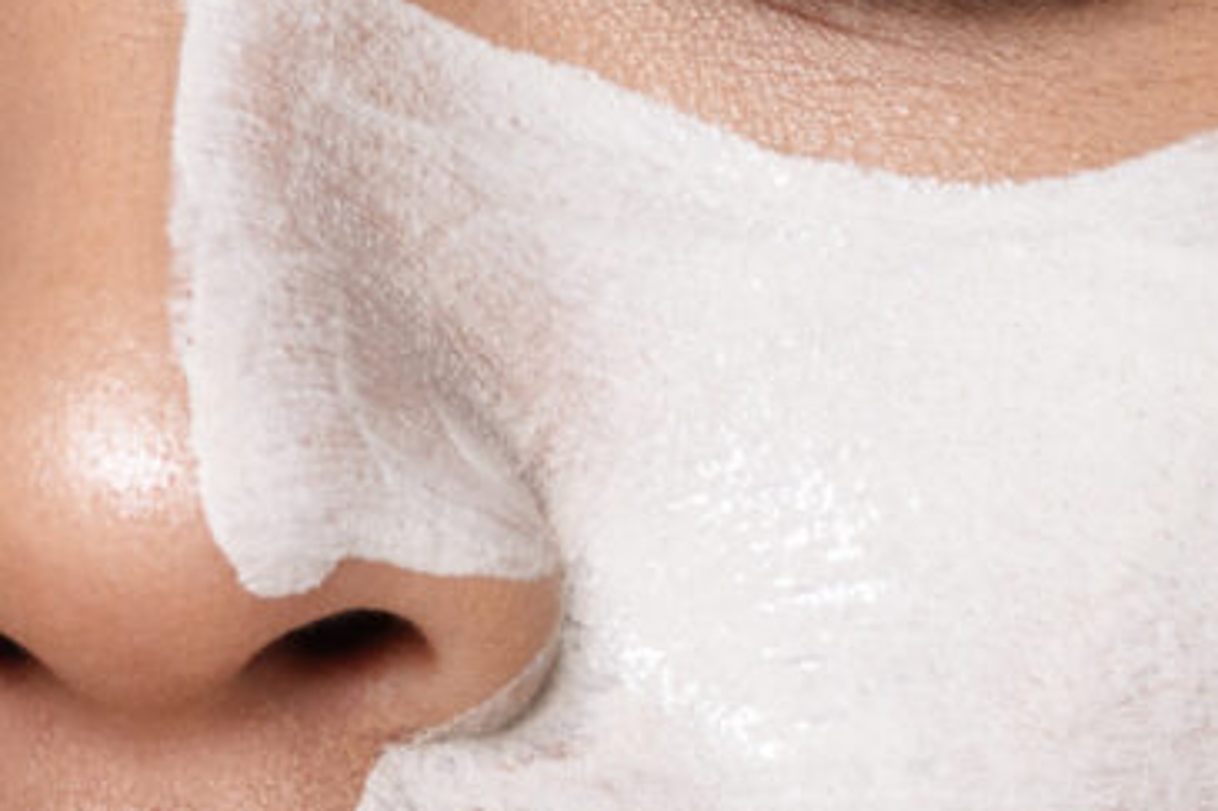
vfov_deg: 1.9
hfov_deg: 2.8
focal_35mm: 737
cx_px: 507
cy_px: 349
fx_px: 24923
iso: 320
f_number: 11
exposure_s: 1/160
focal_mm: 105
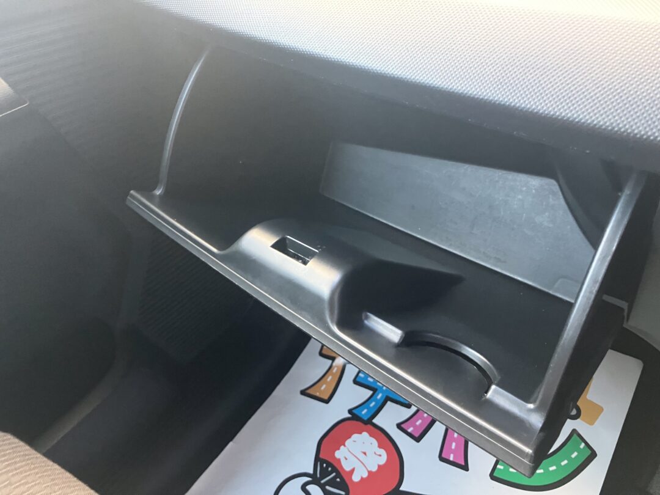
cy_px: 248
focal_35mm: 28
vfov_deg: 49.7
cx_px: 330
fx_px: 534
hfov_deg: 63.4
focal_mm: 3.99
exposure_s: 1/30
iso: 500
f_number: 1.8
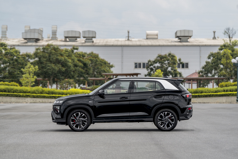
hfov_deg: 15.2
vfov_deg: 10.2
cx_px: 119
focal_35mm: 135
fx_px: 893
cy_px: 80
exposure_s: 1/500
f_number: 3.5
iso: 100
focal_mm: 135
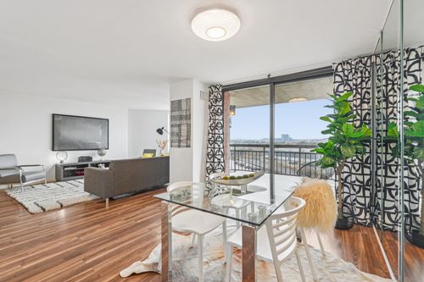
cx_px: 212
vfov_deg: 72.0
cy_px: 141
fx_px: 194
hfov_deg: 95.0
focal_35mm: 16
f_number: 10
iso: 400
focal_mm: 16.5
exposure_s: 1/13
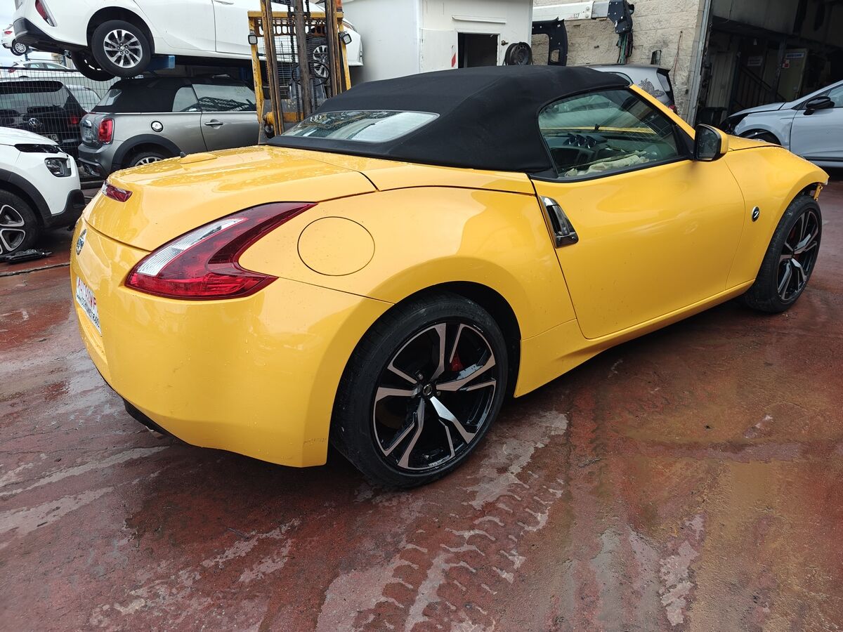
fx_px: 560
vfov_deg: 58.9
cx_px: 422
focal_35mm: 23
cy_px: 316
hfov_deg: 73.9
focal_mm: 6.06
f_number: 1.69
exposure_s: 1/124
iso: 50
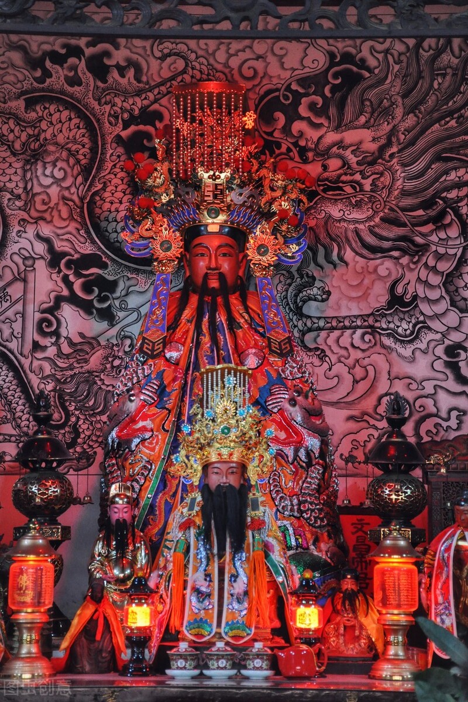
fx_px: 1813
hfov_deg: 14.7
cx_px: 234
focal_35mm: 93
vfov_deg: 21.9
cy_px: 351
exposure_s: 1/25
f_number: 5
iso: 1600
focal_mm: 62
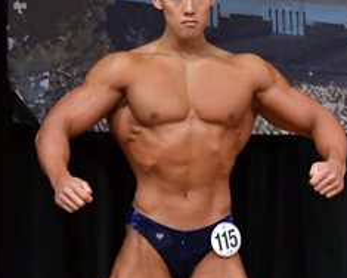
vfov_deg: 1.9
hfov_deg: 2.3
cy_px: 275
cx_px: 303
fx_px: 8565
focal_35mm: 834
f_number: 5.6
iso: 5000
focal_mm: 180
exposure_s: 1/400
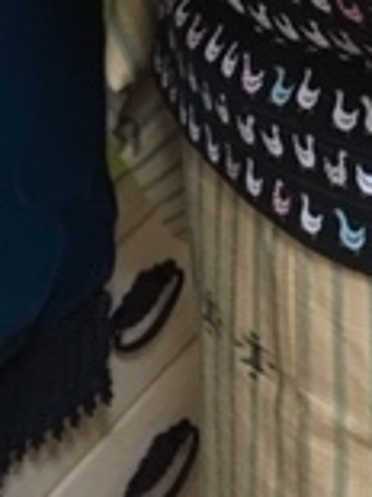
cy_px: -228
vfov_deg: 15.3
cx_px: 471
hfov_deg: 12.0
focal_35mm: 120
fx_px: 1722
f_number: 2.2
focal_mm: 4.15
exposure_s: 1/33
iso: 160
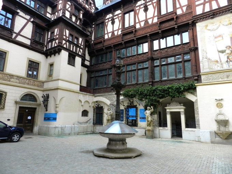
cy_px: 87
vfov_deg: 58.9
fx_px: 154
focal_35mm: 23
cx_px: 116
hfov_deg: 73.9
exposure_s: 1/100
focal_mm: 4
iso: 220
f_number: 3.4
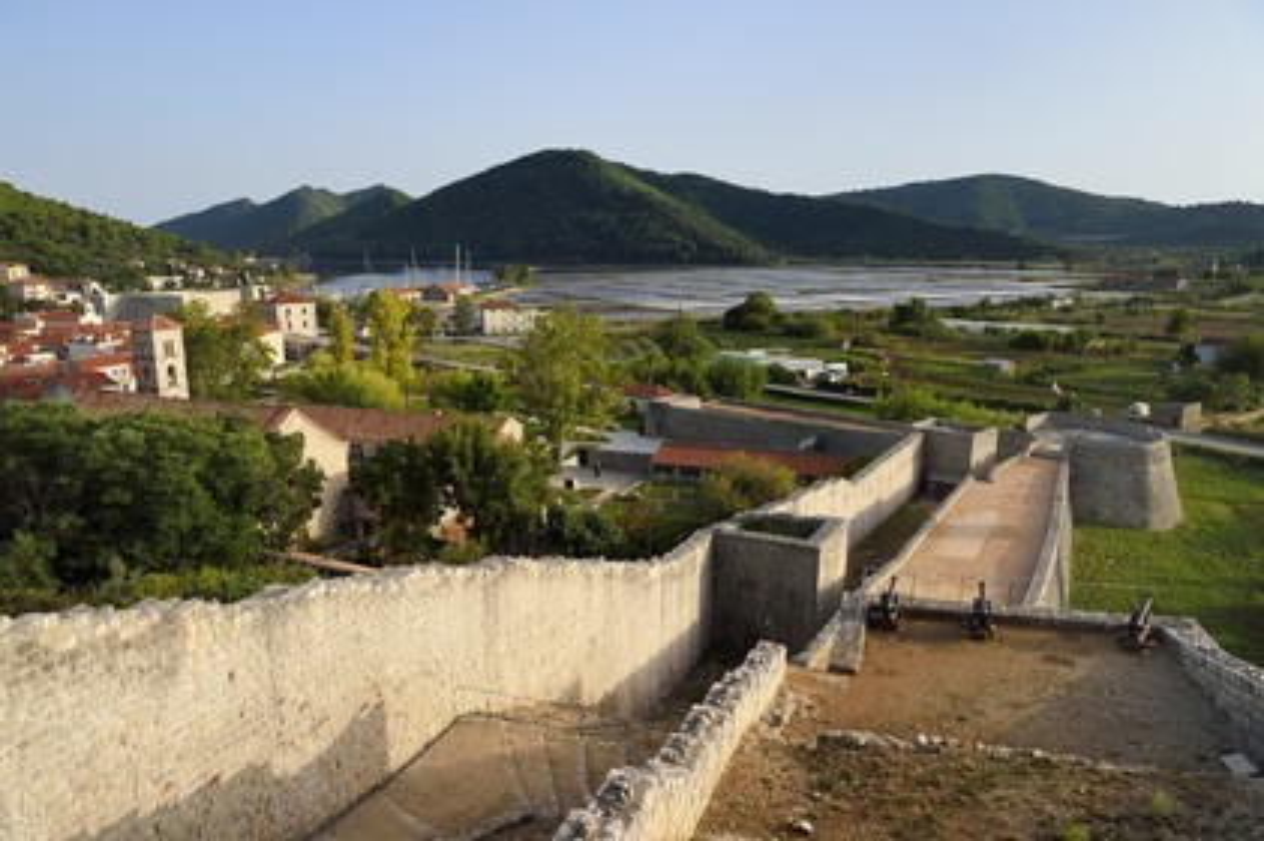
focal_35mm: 24
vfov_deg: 53.1
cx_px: 632
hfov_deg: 73.8
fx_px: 842
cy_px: 420
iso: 200
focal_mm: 24
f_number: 11
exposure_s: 1/160
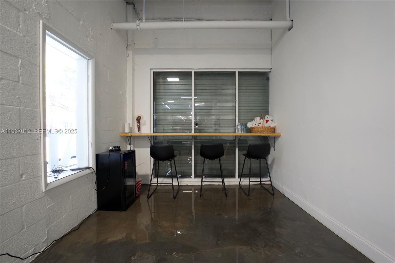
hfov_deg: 104.3
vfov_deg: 81.2
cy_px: 132
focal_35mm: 14
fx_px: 154
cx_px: 198
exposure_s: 1/160
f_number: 4
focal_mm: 14
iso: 1600
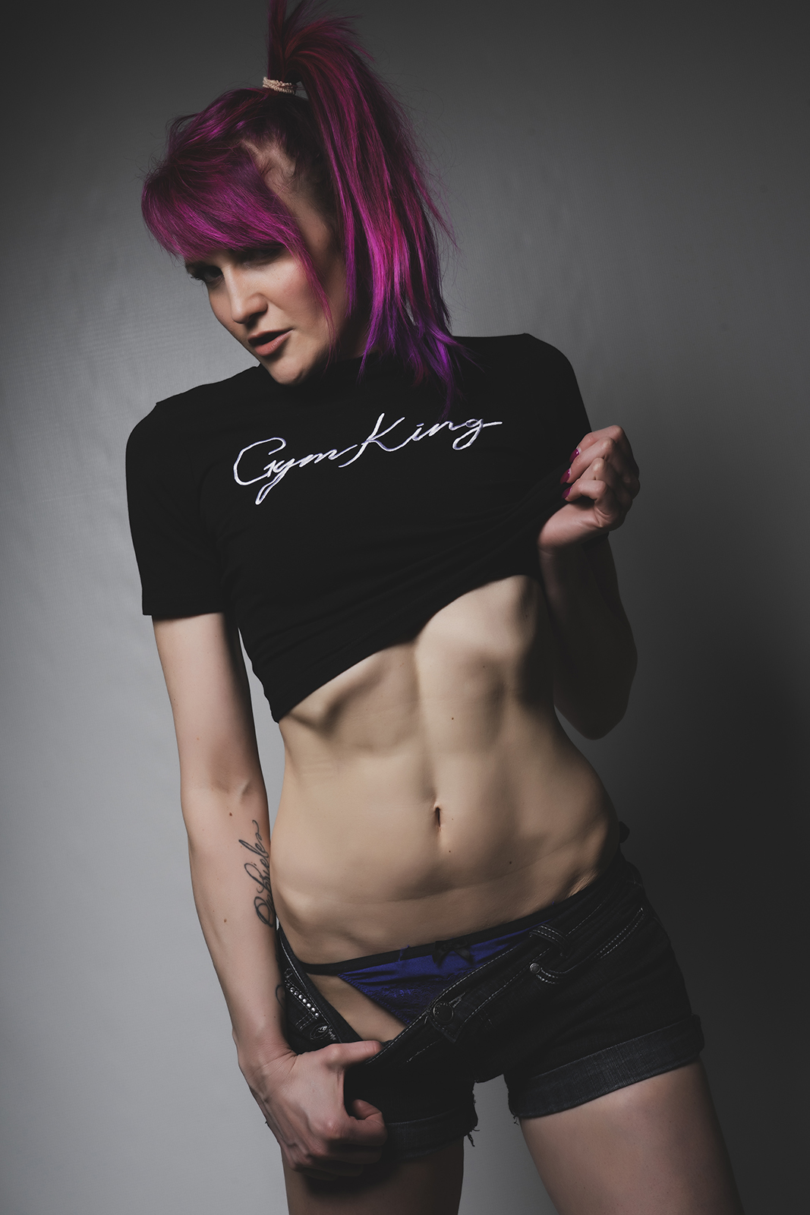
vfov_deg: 28.5
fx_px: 2396
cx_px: 405
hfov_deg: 19.2
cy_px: 608
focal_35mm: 71
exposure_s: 1/200
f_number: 14
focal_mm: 71
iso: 200
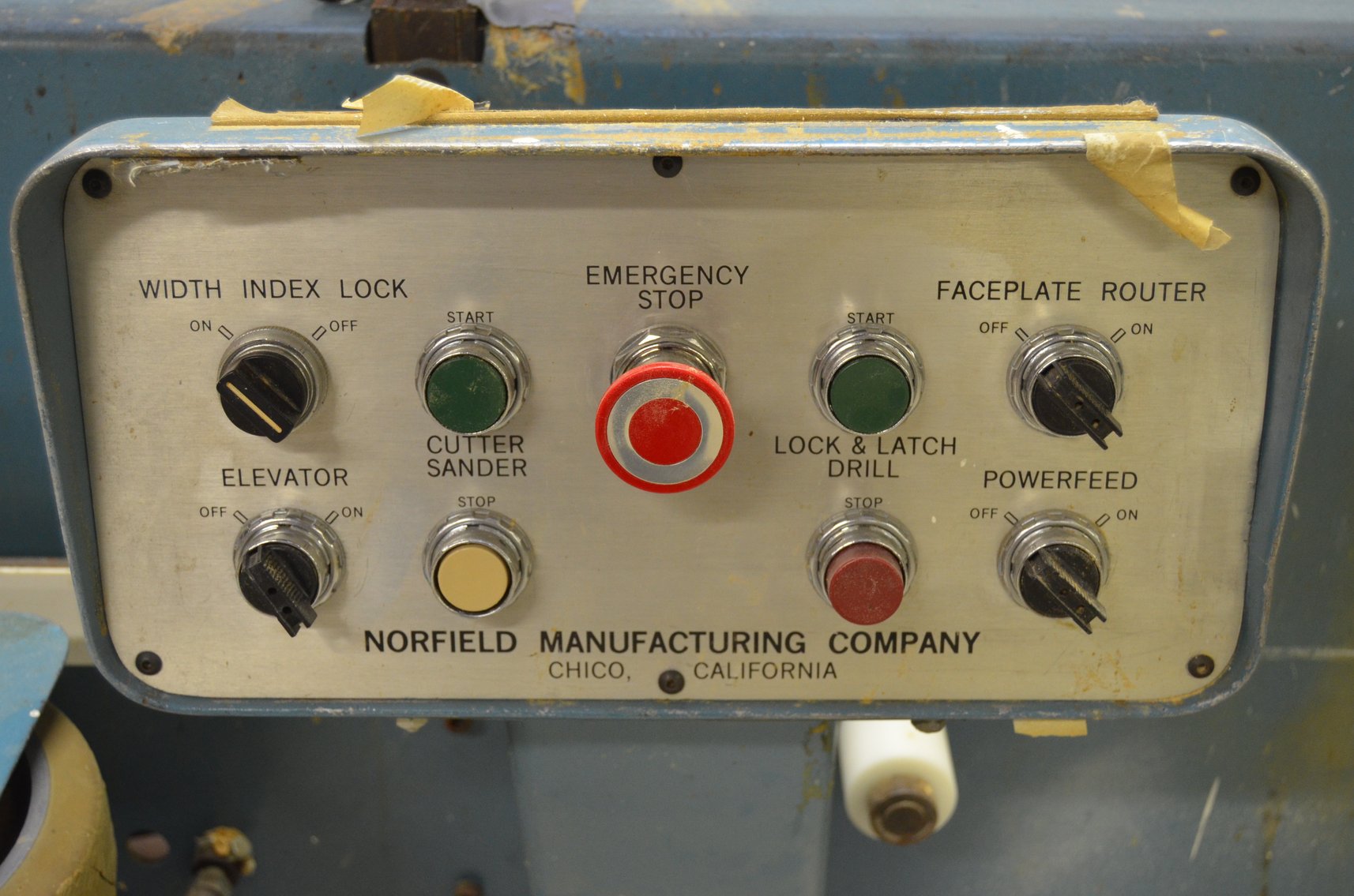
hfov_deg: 39.0
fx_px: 1914
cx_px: 677
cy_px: 448
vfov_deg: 26.4
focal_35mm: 51
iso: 1250
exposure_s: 1/60
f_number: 4.5
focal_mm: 34
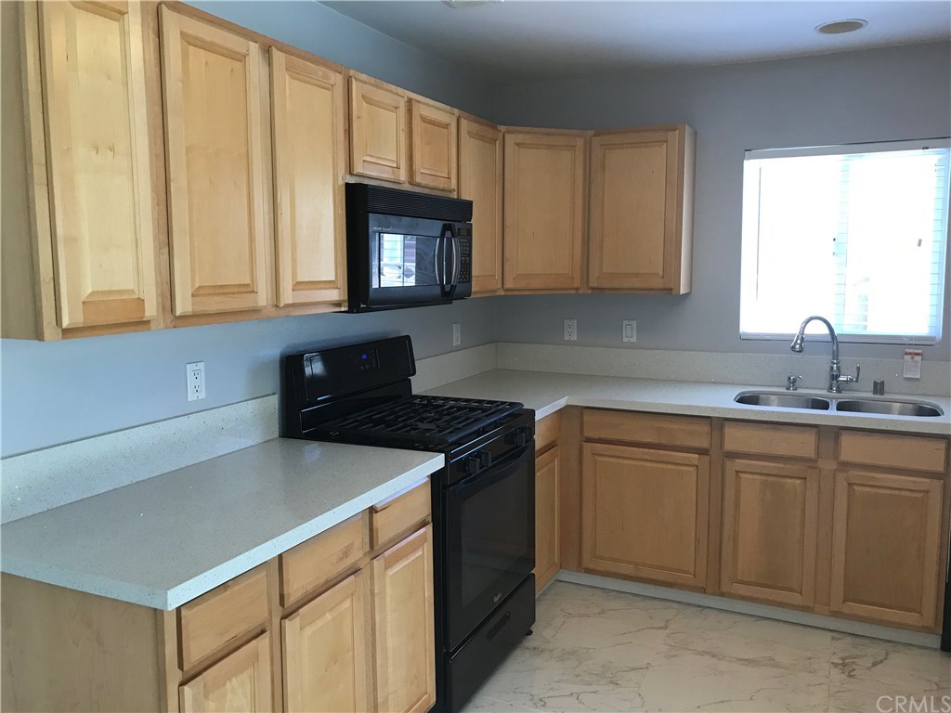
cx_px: 476
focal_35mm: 28
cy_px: 356
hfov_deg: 63.4
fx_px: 769
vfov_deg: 49.7
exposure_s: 1/30
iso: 20
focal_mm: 3.99
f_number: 1.8
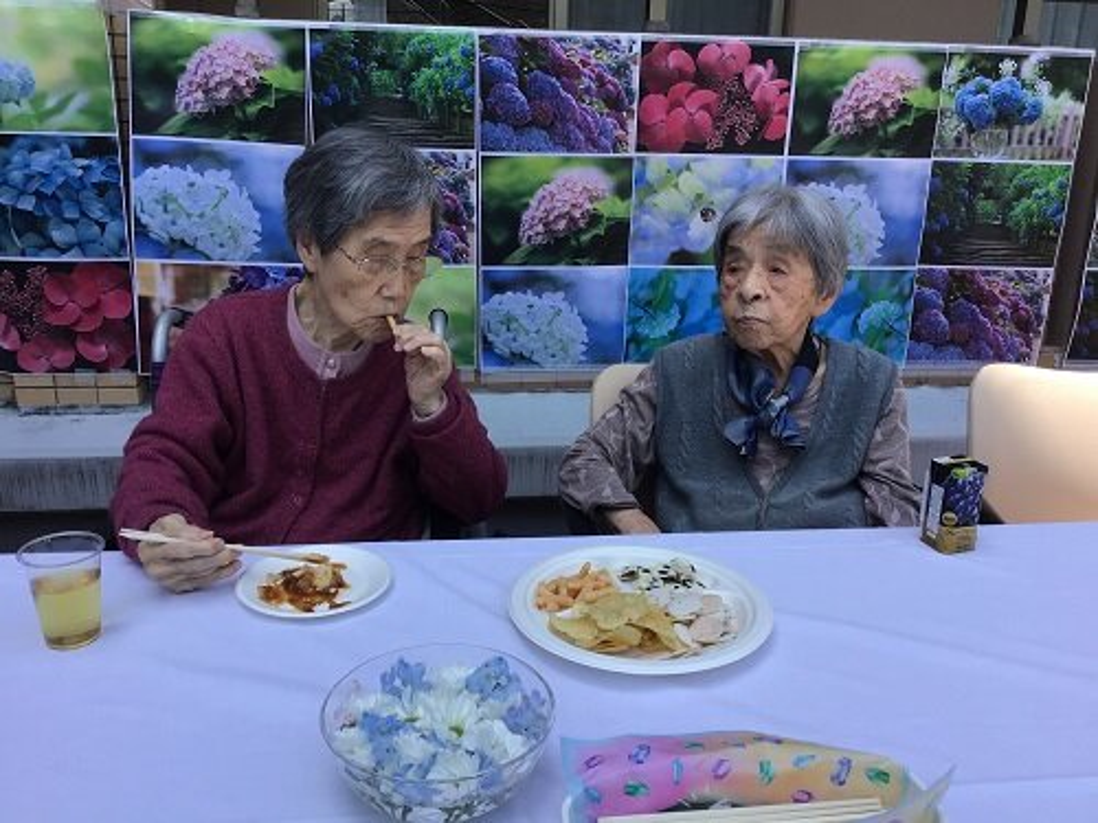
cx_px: 549
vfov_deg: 45.4
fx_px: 983
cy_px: 412
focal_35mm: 31
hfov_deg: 58.4
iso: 25
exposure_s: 1/491
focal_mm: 3.3
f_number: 2.4
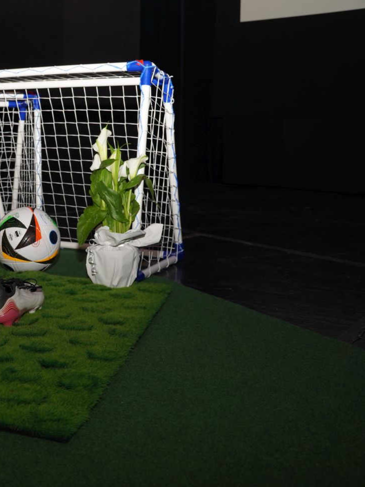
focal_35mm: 45
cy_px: 243
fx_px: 628
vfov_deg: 42.4
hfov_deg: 30.3
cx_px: 5
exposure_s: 1/200
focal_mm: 20.3
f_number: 3.5
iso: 250
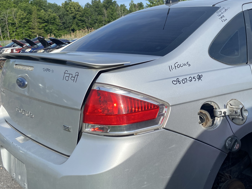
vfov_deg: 36.0
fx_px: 291
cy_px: 92
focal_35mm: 40
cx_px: 187
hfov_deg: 45.3
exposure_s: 1/2463
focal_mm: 4.25
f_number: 1.8
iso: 32
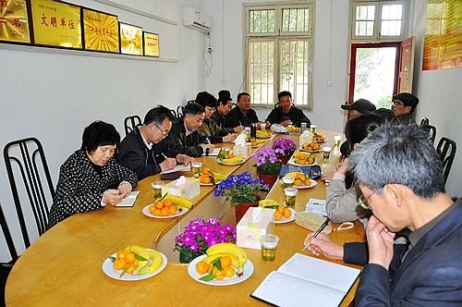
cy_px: 154
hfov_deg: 67.4
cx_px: 231
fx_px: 346
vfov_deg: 47.8
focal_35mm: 27
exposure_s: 1/80
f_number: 3.5
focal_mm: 18
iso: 800
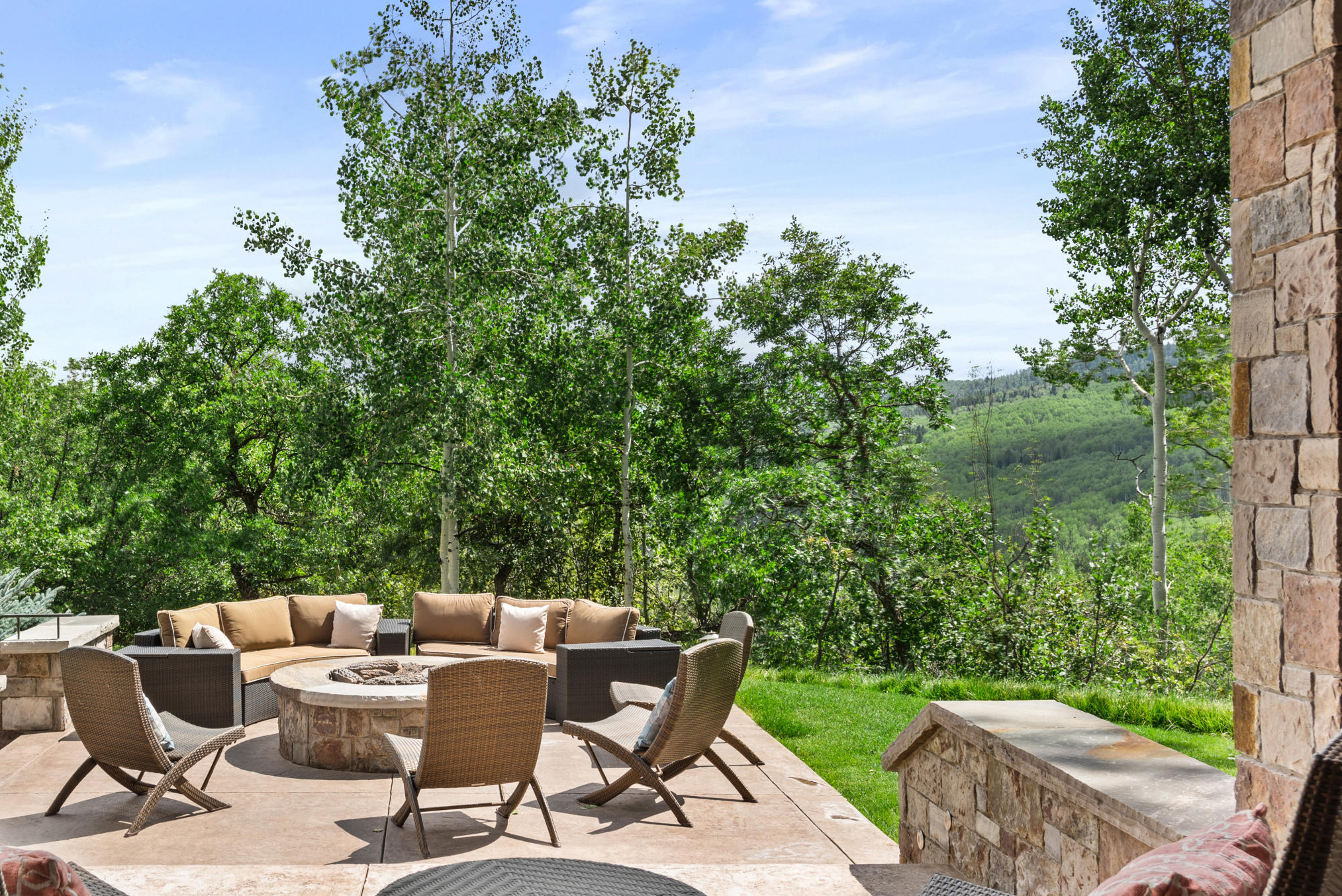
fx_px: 1380
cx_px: 403
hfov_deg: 50.5
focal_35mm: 37
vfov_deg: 36.0
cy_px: 453
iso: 100
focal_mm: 25
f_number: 8
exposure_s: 1/30
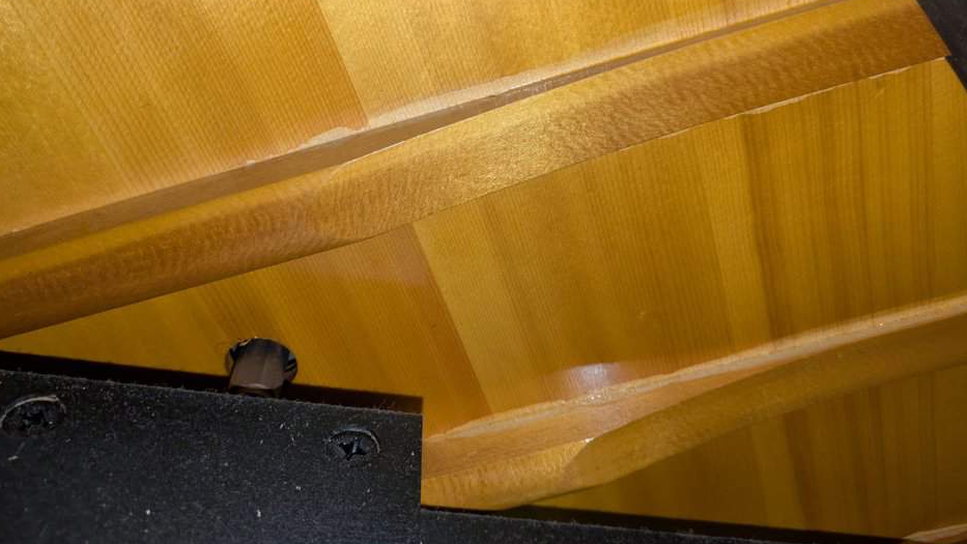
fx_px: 718
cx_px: 487
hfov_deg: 67.9
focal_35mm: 28
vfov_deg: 41.1
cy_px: 197
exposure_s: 1/120
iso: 242
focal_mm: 5.43
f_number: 1.89
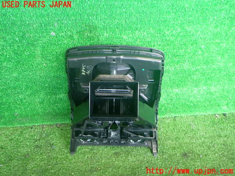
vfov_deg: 54.9
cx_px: 118
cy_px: 88
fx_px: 170
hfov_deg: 69.4
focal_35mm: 25
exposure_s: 1/30
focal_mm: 4.5
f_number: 2
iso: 200
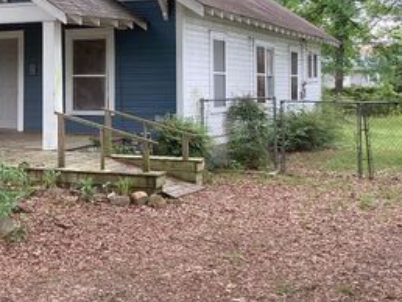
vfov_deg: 23.9
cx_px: 117
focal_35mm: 60
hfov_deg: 31.7
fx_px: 697
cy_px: 37
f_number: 2.4
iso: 64
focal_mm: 3.3
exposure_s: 1/120
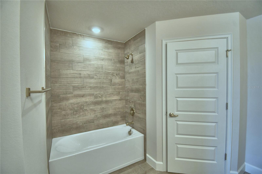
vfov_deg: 77.3
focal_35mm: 15
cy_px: 87
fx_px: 109
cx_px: 131
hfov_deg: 100.4
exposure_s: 1/40
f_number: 4.5
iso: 400
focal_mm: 10
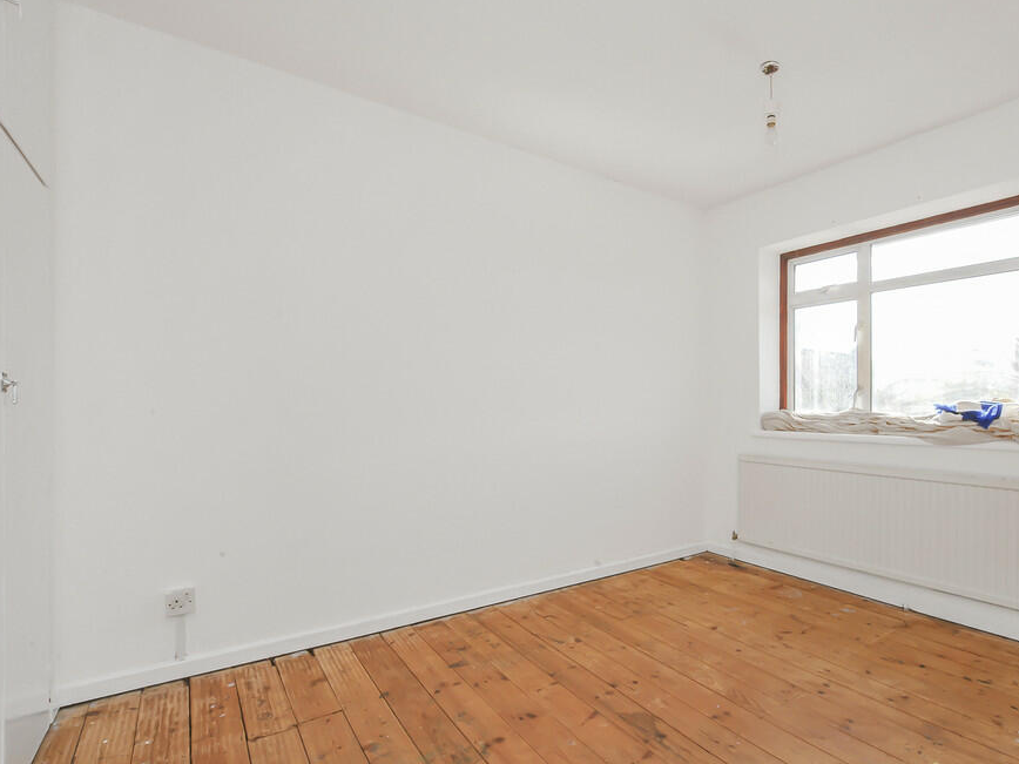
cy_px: 393
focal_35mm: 17
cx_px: 595
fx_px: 500
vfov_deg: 74.7
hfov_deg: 90.2
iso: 250
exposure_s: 1/15
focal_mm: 10
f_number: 20
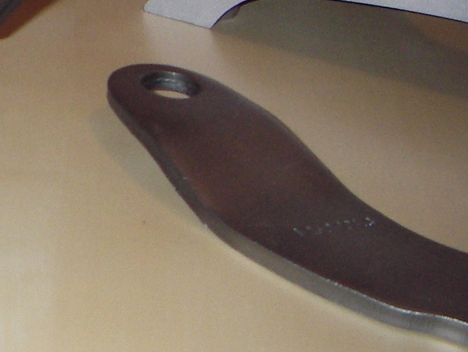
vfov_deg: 12.5
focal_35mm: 117
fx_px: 1582
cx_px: -226
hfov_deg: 15.6
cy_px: -22
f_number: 3.3
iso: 100
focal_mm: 6.3
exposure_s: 1/30
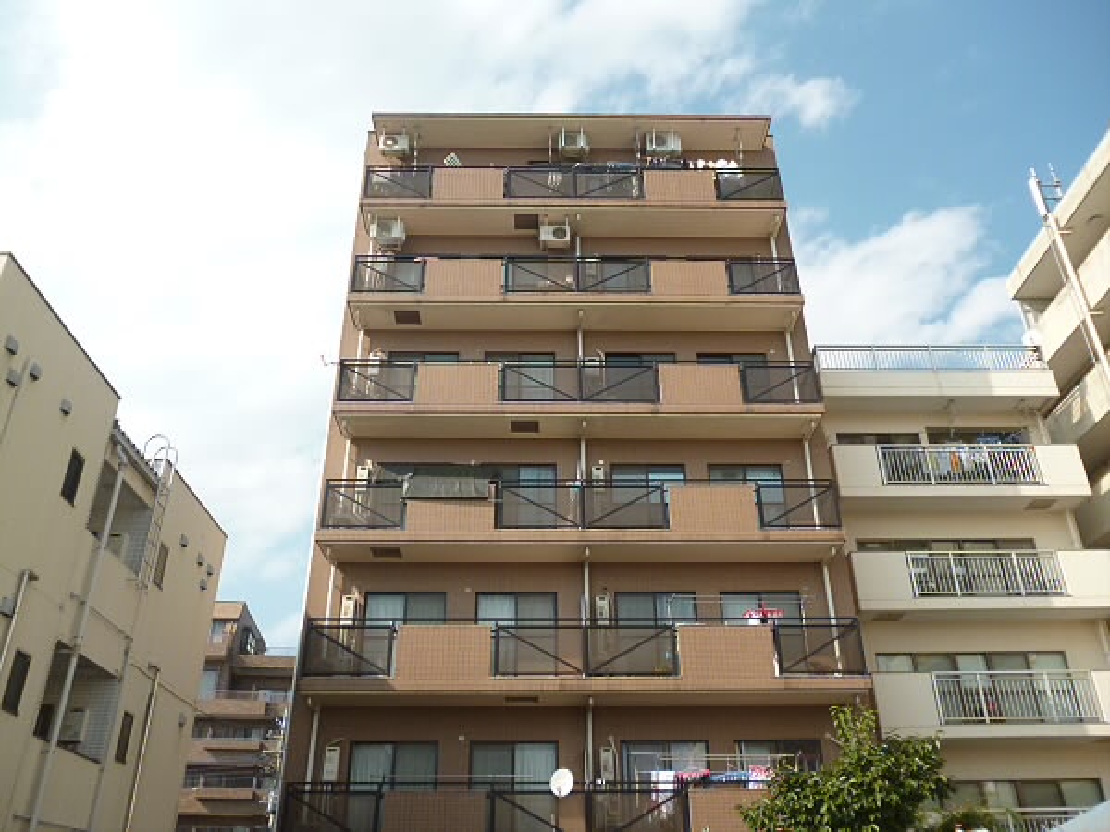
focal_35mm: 28
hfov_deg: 63.4
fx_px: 898
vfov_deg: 49.7
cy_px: 416
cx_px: 555
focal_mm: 5
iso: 100
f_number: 9
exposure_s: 1/100
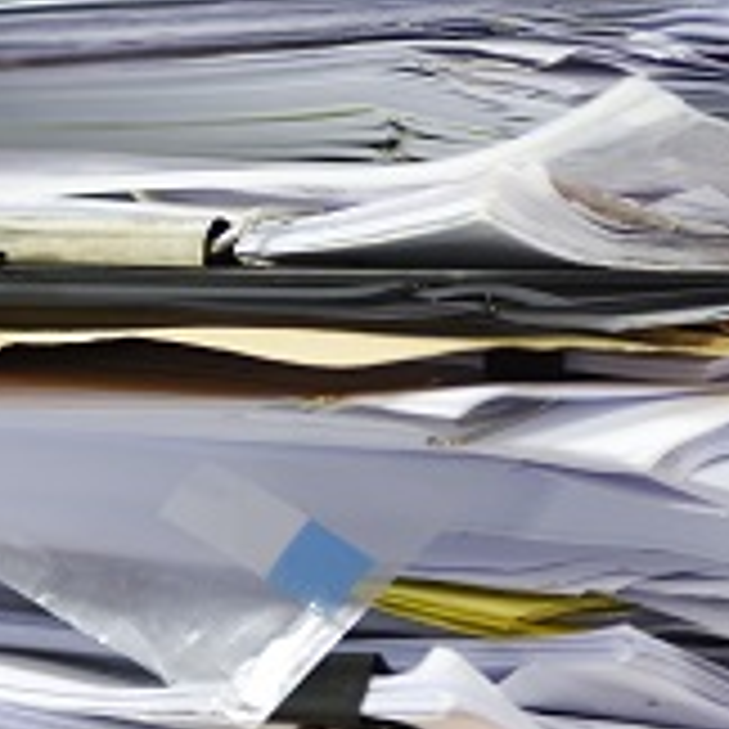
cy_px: 45
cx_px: 310
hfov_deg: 8.9
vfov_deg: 8.9
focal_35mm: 196
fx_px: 4670
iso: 640
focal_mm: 62
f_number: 2.8
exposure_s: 1/60
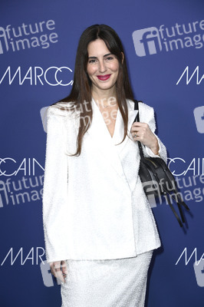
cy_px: 154
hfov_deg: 16.0
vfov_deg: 23.9
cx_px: 102
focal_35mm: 85
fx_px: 724
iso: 800
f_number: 5.6
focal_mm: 85
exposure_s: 1/250
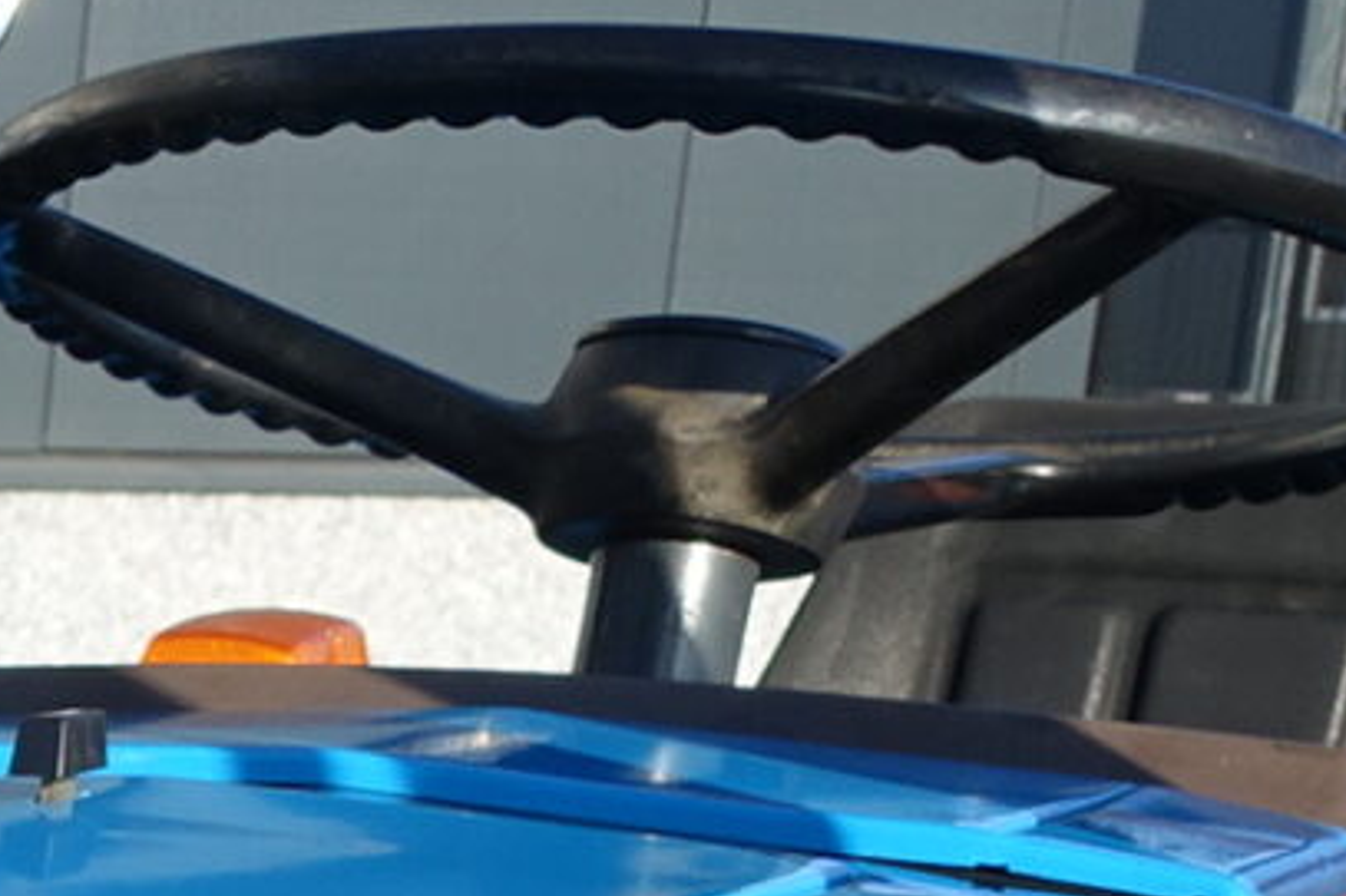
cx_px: -1270
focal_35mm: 151
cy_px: 2326
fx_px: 5643
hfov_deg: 12.2
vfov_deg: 8.2
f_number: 5.6
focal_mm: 8.8
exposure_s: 1/250
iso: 125
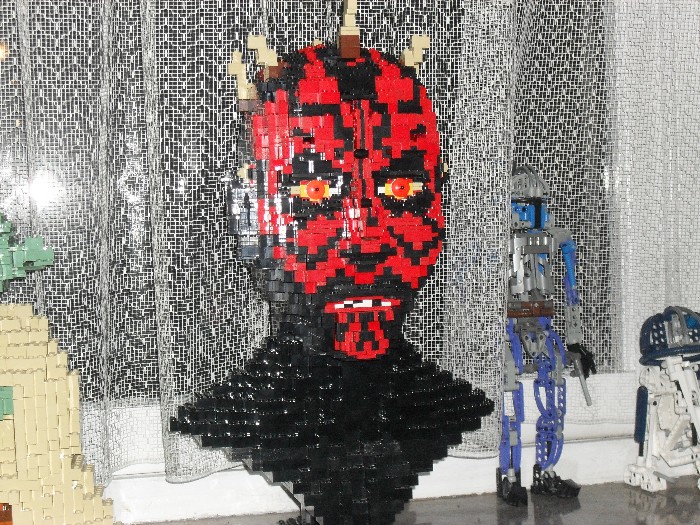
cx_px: 350
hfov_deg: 29.4
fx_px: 1335
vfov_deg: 22.3
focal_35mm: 66
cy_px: 262
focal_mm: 11.7
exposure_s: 1/60
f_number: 4.6
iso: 200
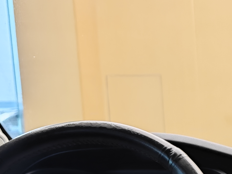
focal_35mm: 99
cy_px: 249
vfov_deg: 14.1
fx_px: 664
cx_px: 355
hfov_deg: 17.6
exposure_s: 1/38.1
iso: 640
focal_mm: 8.7
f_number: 1.9
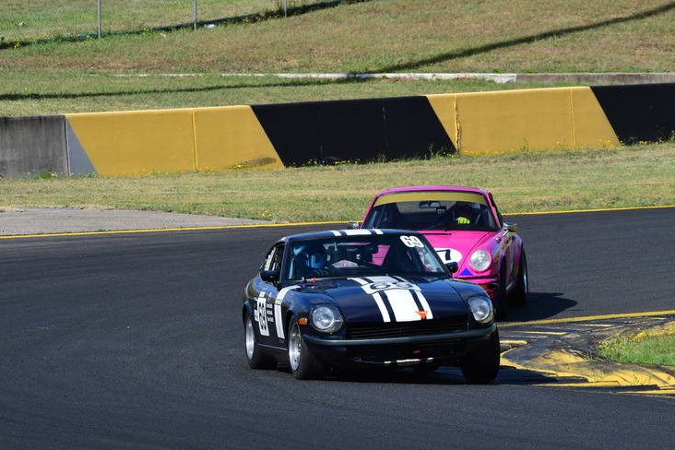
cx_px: 368
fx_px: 6150
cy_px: 242
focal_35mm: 328
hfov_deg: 6.3
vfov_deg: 4.2
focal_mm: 200
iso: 400
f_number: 11
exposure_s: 1/640
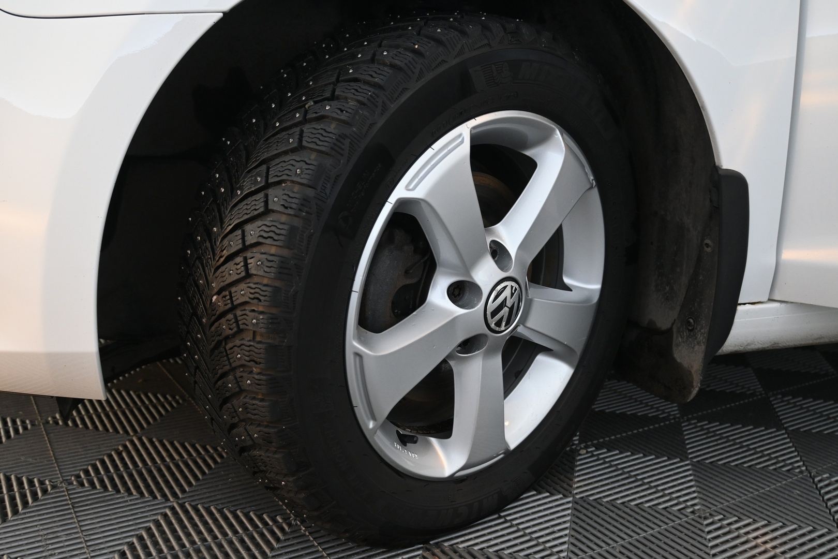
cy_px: 280
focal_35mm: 33
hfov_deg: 57.2
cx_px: 419
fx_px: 768
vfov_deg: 40.0
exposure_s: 1/40
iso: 900
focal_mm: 22
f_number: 4
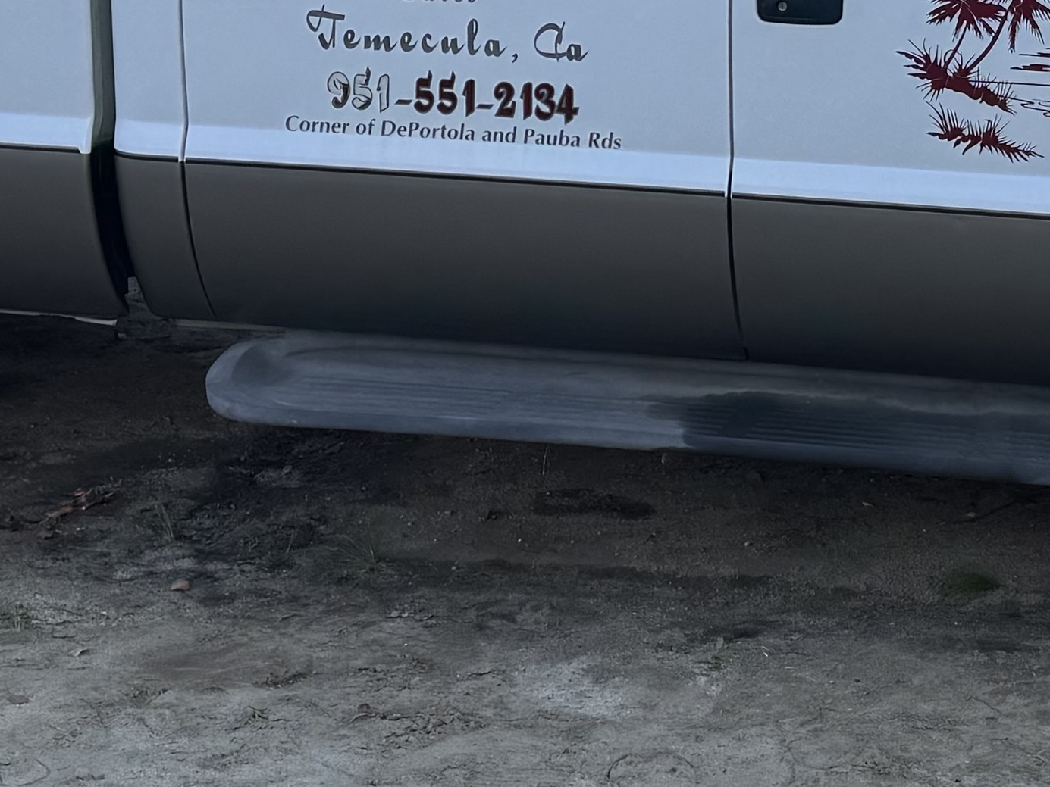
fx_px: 3003
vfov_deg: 14.6
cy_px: -77
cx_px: 875
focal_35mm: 99
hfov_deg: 19.6
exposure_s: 1/1678
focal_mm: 6.76
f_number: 1.78
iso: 80
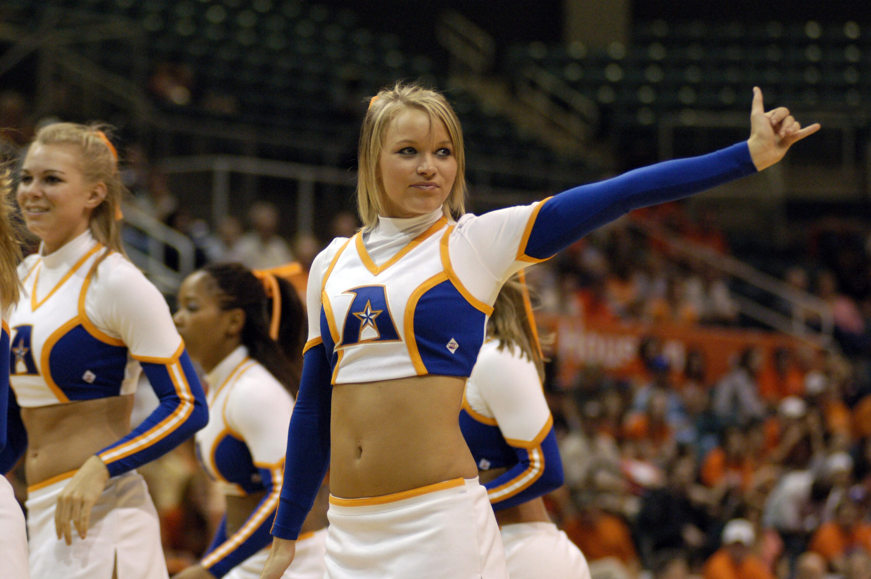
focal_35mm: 174
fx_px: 4206
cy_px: 290
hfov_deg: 11.8
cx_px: 436
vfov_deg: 7.9
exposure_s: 1/320
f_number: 2.8
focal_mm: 116
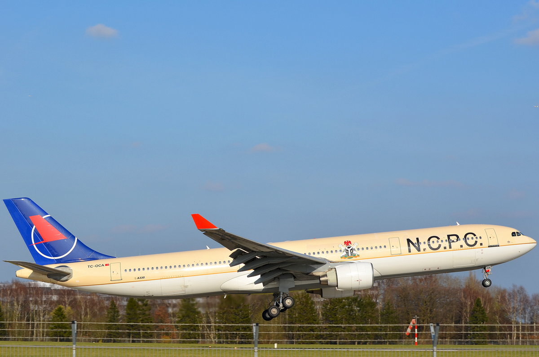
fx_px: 1568
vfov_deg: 13.0
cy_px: 178
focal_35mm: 105
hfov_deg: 19.5
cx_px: 270
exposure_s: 1/400
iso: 100
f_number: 10
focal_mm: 70
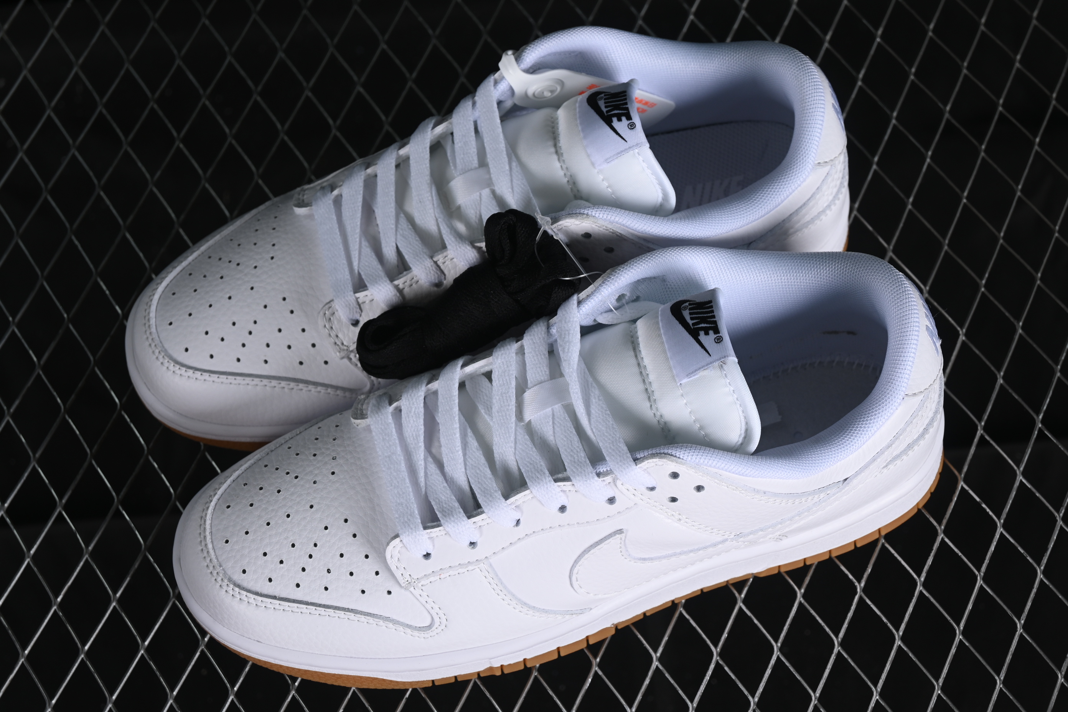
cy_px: 356
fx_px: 2225
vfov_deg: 18.2
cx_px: 534
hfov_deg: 27.0
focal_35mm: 75
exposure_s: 1/100
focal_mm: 50
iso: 160
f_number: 7.1
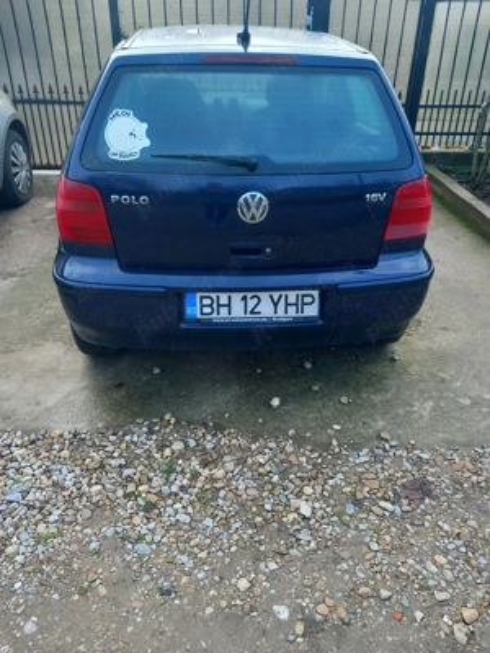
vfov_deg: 65.3
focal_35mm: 27
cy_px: 326
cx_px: 245
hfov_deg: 51.4
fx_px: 510
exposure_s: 1/100
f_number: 1.8
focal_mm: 4
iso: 40
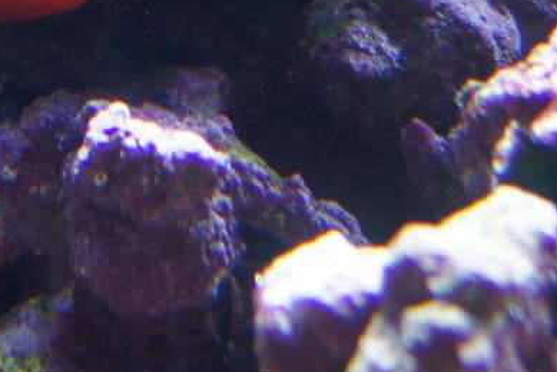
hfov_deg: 11.1
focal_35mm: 185
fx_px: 2864
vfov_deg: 7.4
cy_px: 22
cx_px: 97
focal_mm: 30
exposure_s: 1/125
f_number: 2.8
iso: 500
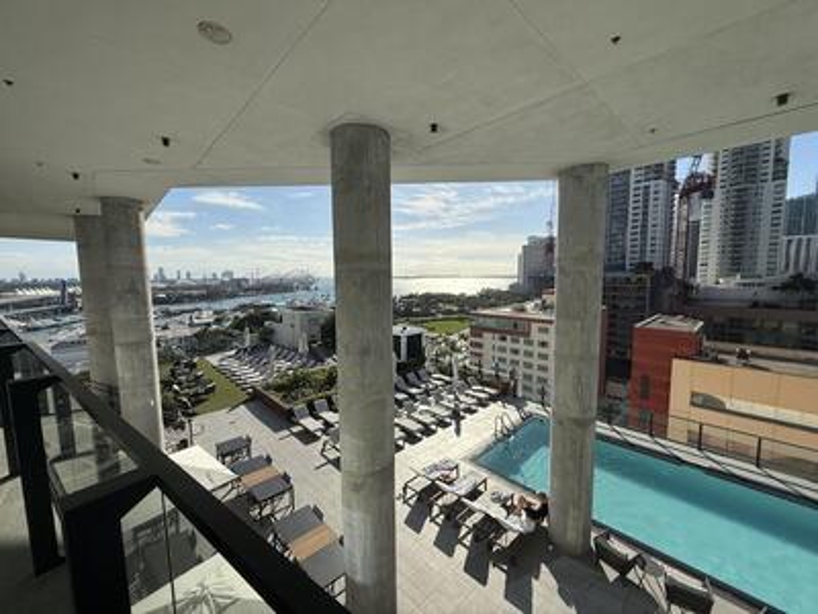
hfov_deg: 102.1
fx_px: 331
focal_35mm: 14
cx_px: 409
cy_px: 307
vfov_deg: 85.7
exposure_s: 1/5618
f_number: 2.2
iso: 50
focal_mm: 2.22
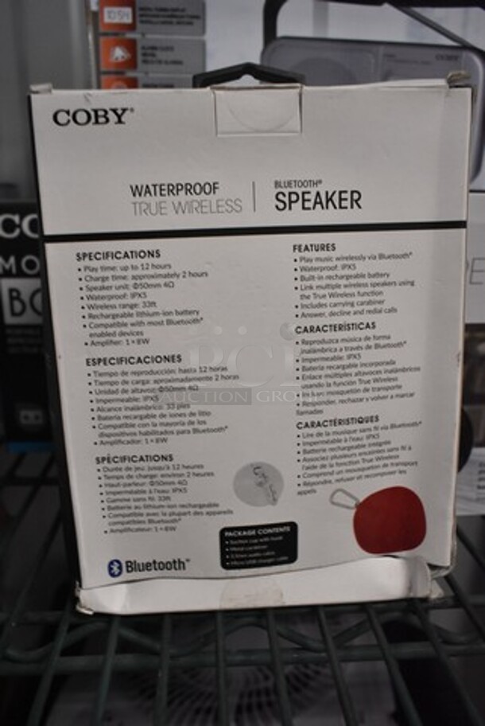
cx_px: 242
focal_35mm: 30
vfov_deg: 61.9
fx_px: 605
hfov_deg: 43.7
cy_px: 363
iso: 1800
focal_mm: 20
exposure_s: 1/125
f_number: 5.6
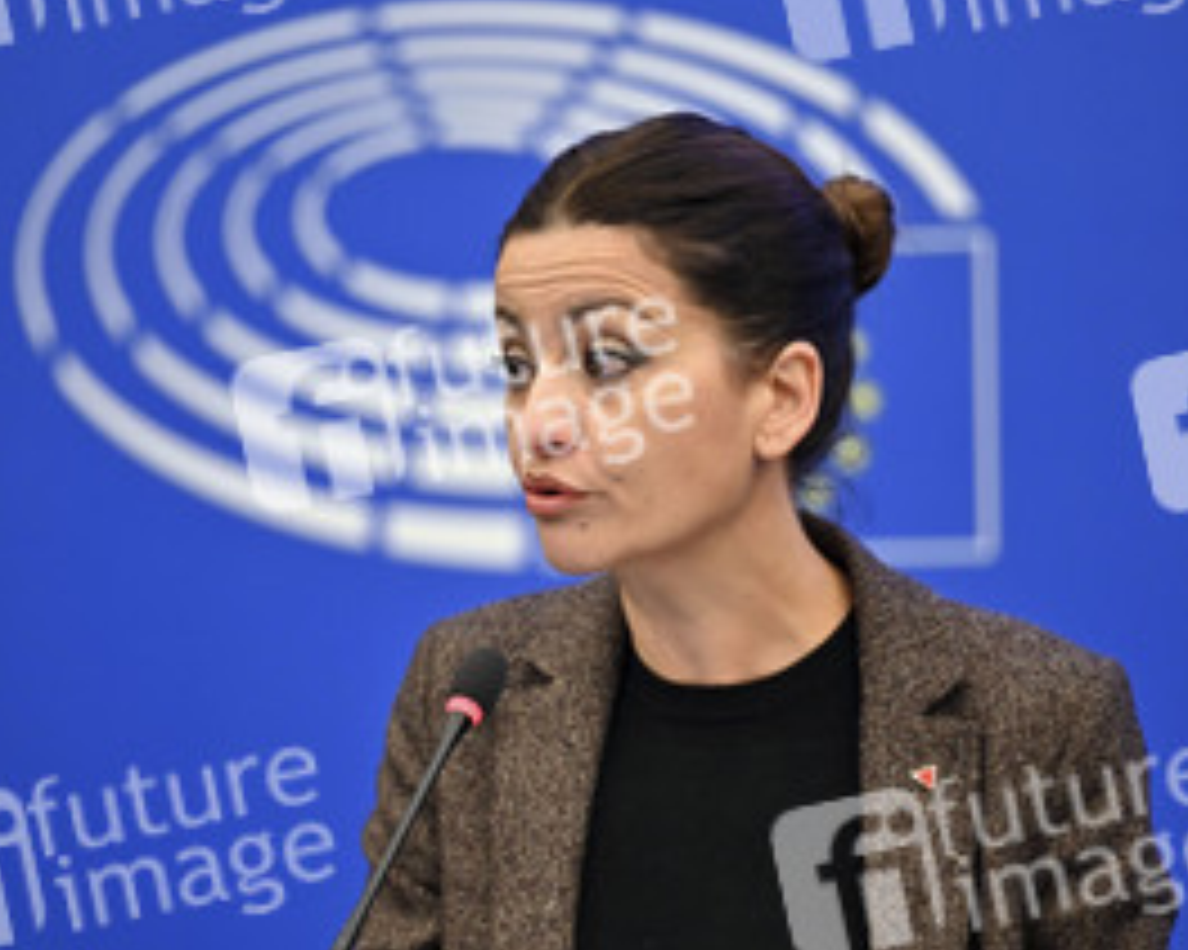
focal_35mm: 270
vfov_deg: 5.7
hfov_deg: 7.2
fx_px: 9490
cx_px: 594
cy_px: 630
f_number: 2.8
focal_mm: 190
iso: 640
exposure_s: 1/160
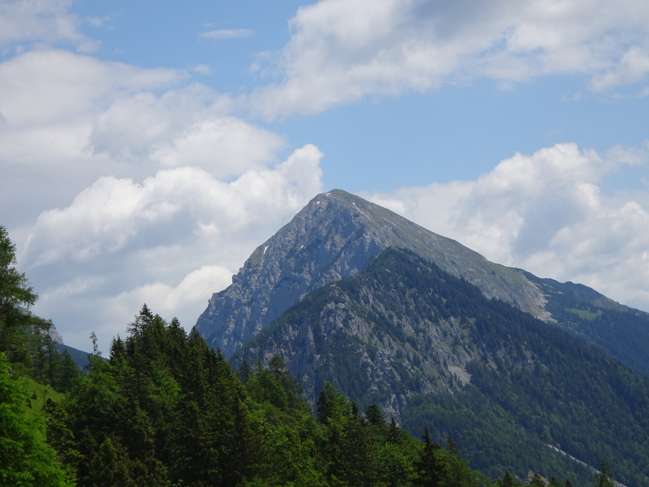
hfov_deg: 17.6
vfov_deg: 13.2
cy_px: 244
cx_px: 324
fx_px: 2100
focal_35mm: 112
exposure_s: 1/640
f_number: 5.6
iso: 80
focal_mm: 19.1
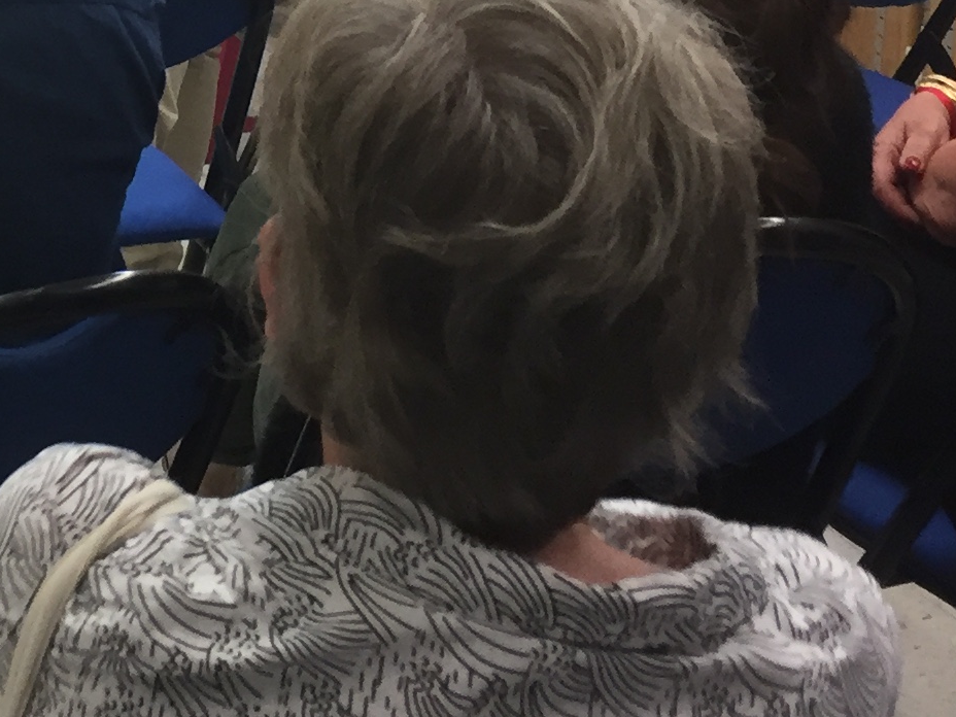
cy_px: -262
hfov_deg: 18.4
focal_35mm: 102
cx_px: -144
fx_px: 2817
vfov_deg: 13.9
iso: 100
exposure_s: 1/33
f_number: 2.2
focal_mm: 4.15
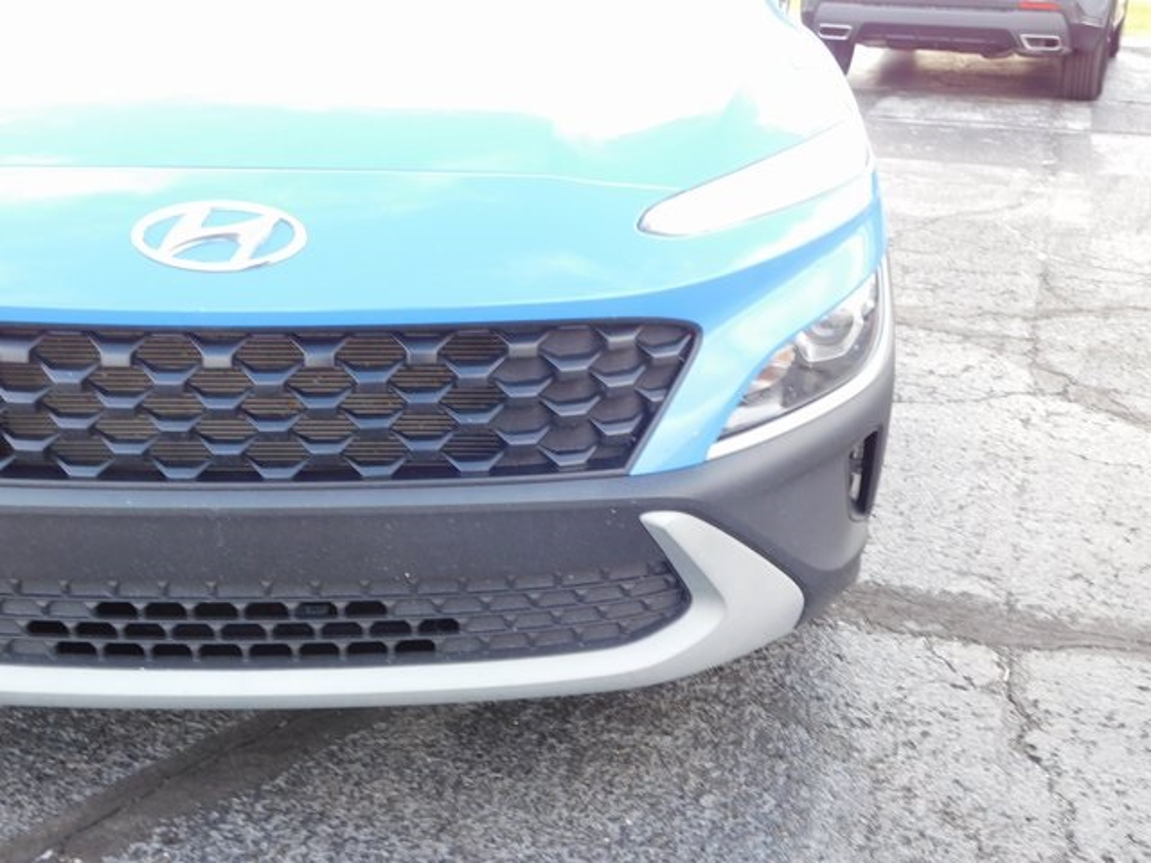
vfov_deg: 36.0
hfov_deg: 46.8
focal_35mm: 40
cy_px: 432
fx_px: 1330
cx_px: 576
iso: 125
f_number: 3.6
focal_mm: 7.1
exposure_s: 1/50
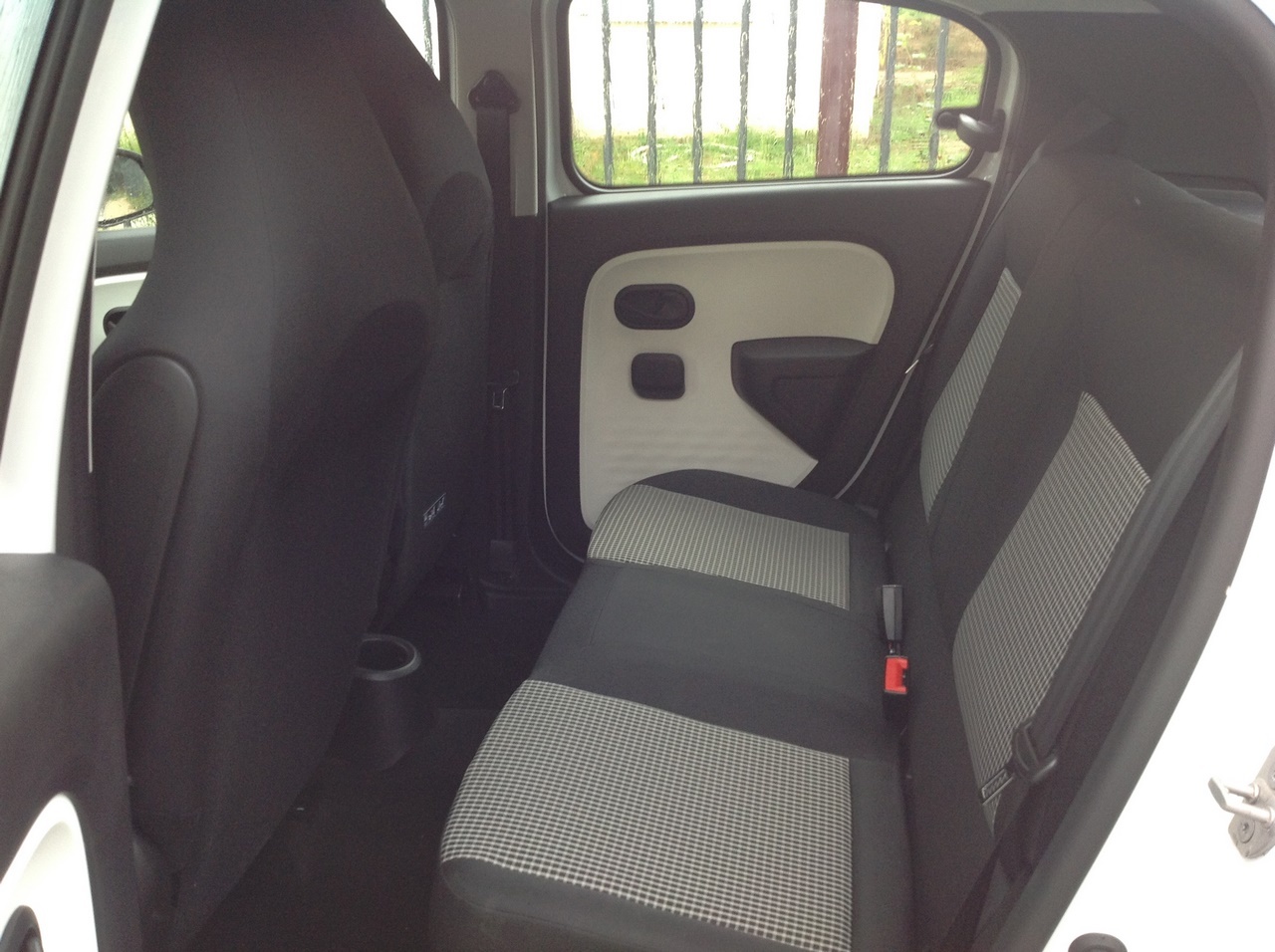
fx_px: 1287
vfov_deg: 40.6
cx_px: 638
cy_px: 476
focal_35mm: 35
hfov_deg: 52.7
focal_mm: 4.28
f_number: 2.4
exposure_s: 1/60
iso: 80
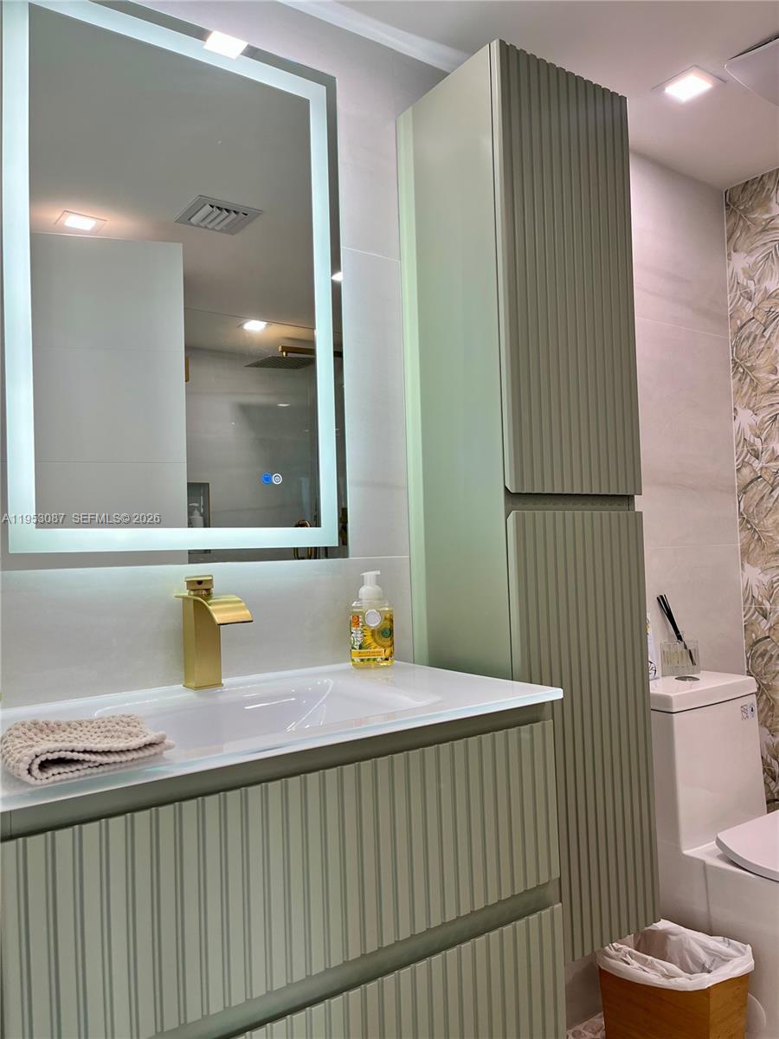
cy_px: 520
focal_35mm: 26
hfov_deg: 53.1
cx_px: 390
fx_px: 780
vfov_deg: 67.3
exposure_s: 1/119
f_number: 1.6
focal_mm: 5.1
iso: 80
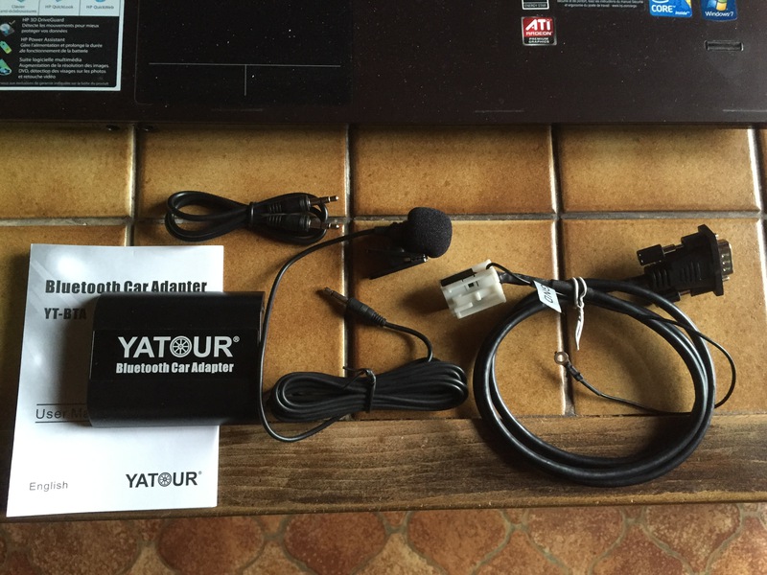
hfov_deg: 61.7
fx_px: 643
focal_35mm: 29
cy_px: 288
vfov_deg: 48.2
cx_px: 384
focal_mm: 4.15
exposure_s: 1/25
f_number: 2.2
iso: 250
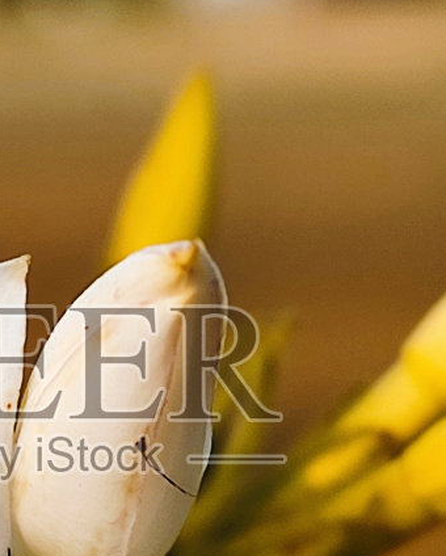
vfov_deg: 20.7
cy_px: 395
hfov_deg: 16.6
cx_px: 66
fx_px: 1516
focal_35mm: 92
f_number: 1.9
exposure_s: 1/268
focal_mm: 6.04
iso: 50
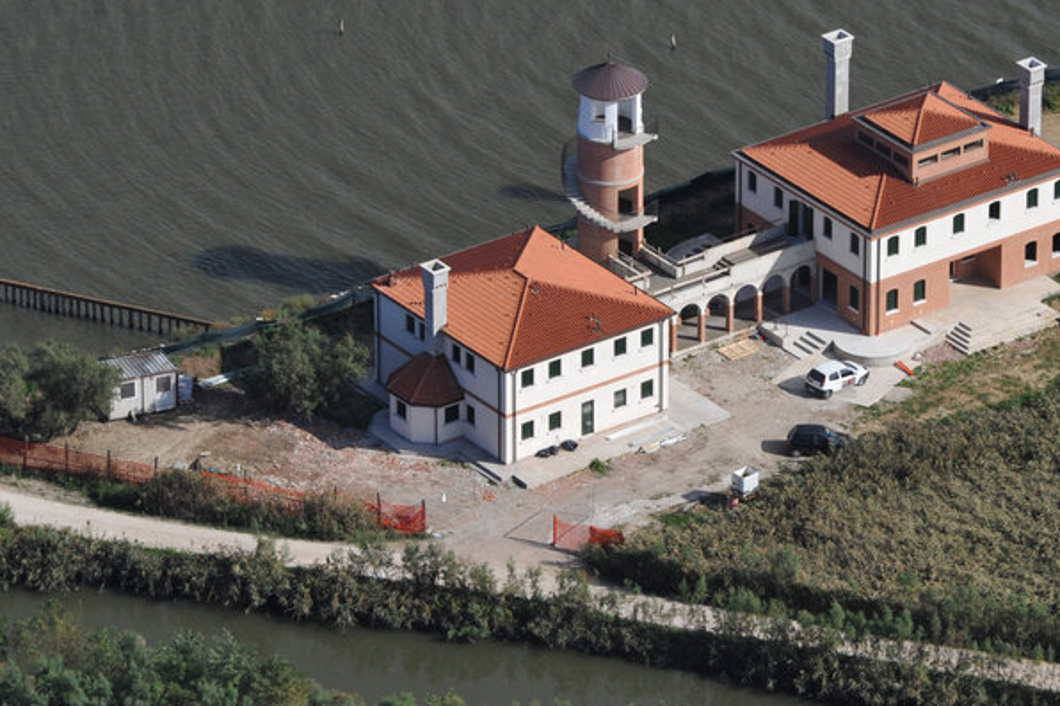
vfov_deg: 3.8
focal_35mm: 363
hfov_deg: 5.7
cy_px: 333
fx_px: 10685
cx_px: 706
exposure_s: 1/1000
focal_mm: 200
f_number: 11
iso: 500
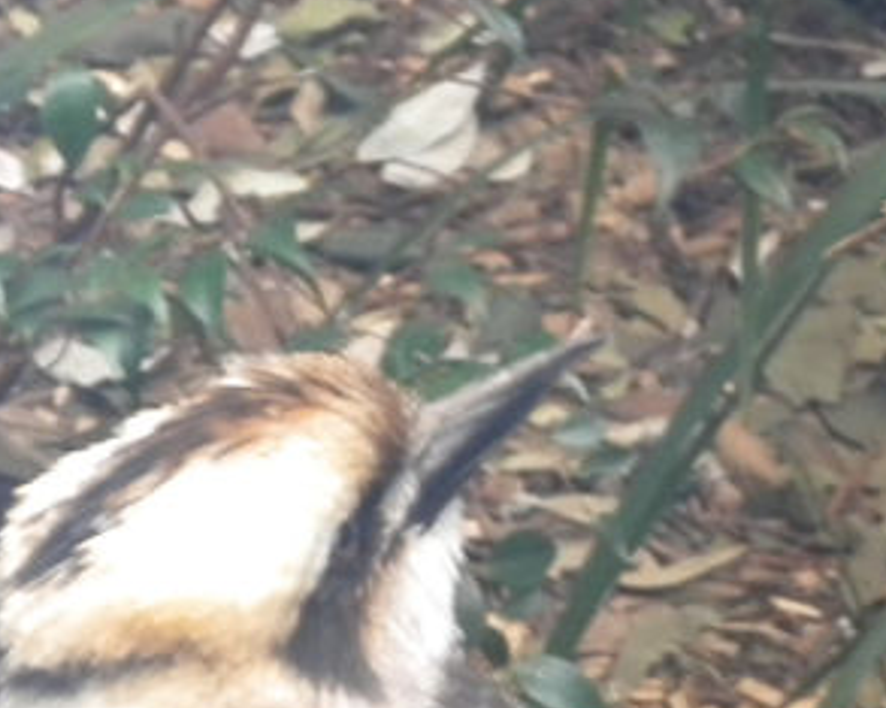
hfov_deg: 7.9
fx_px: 6420
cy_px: 770
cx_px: 318
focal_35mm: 245
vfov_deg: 6.3
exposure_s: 1/25
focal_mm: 18.9
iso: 400
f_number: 5.9
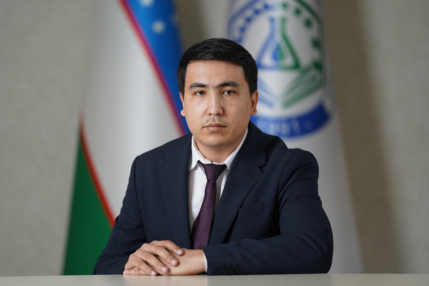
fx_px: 2073
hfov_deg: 11.8
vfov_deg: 7.9
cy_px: 143
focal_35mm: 174
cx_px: 214
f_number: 2.8
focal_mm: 174
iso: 500
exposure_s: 1/80
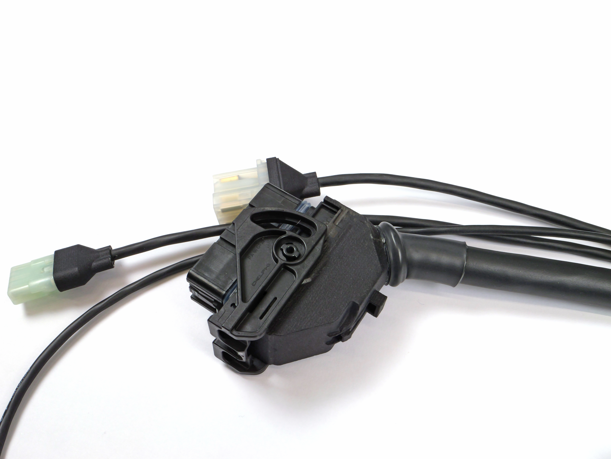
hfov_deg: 51.3
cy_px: 230
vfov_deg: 39.7
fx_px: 636
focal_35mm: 36
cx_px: 306
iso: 400
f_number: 16
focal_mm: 18
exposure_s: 1/40
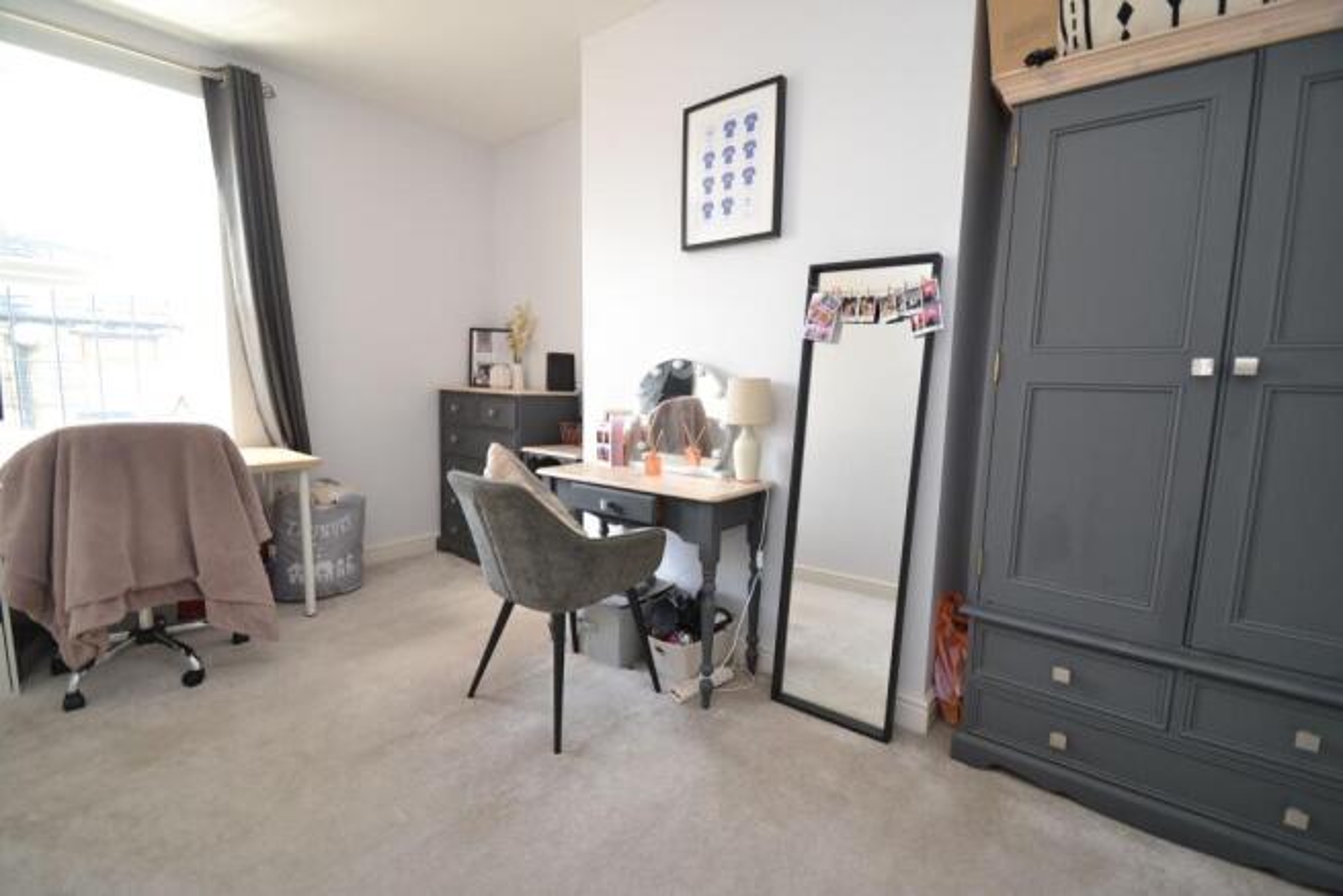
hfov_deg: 100.4
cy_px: 448
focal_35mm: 15
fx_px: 560
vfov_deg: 77.4
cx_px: 672
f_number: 3.5
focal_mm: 10
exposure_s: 1/60
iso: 400
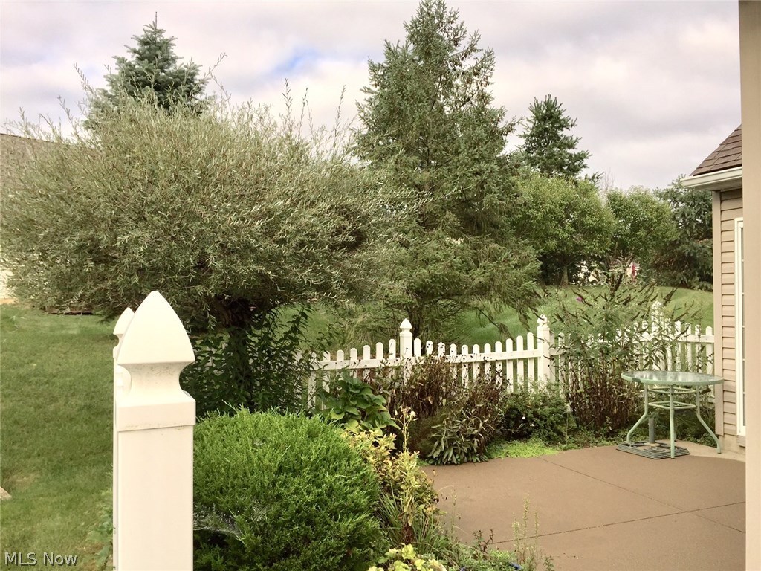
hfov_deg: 61.7
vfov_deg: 48.2
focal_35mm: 29
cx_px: 380
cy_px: 286
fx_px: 638
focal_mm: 4.15
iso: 32
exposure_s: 1/964
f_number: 2.2
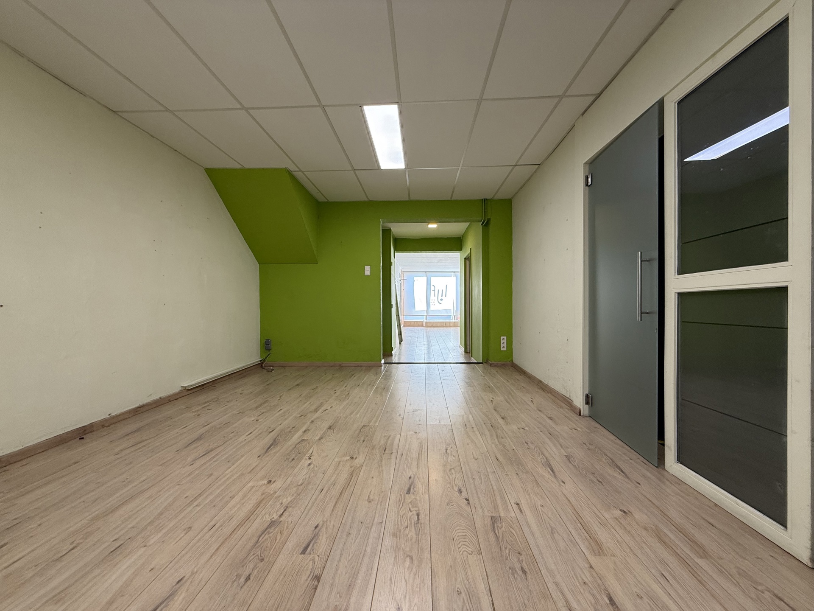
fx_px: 329
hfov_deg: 102.1
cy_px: 306
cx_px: 407
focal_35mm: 14
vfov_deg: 85.7
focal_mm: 2.22
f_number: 2.2
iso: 125
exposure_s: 1/100
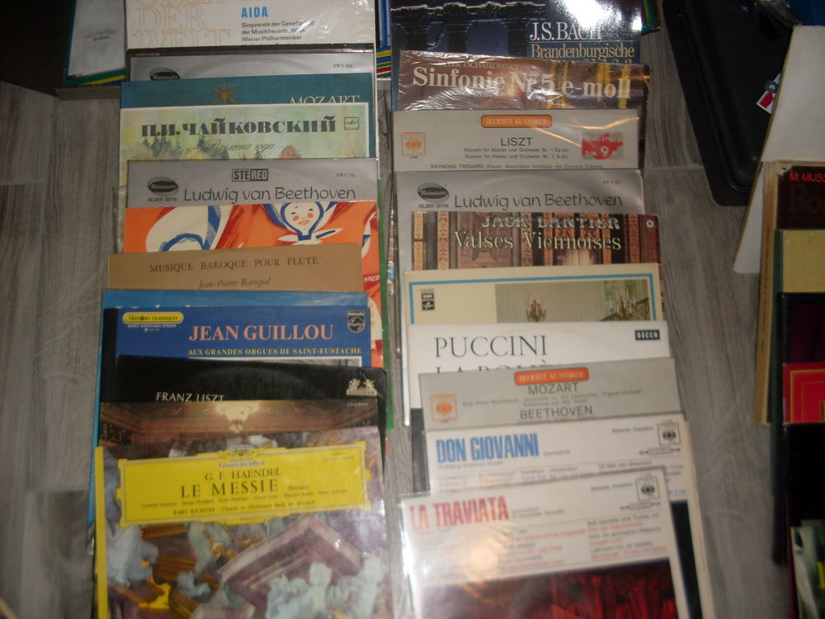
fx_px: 906
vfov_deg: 37.7
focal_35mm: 38
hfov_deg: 49.0
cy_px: 310
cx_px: 412
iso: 100
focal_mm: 6.3
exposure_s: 1/45
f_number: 2.8
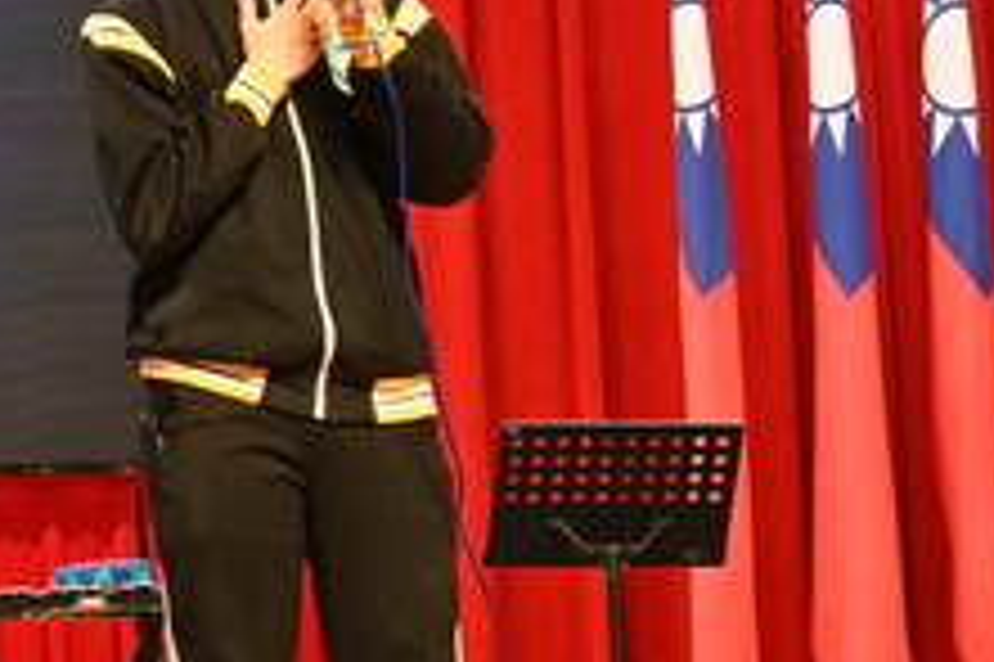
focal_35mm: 209
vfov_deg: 6.6
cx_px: -459
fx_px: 5766
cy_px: 313
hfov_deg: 9.6
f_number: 6
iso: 3200
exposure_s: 1/80
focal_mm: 44
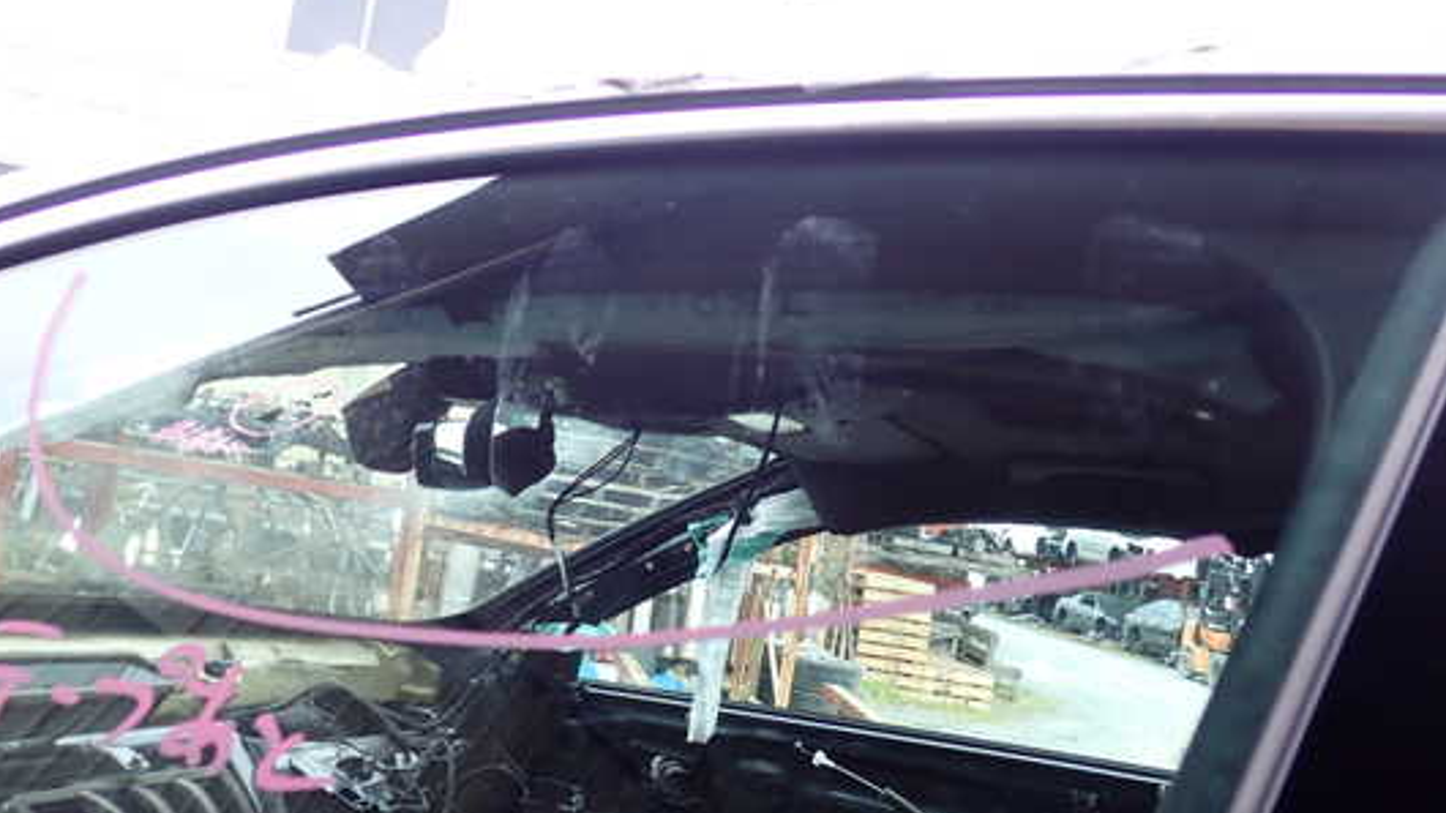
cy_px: 445
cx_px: 630
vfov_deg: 32.0
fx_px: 1419
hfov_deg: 53.9
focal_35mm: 37
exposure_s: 1/125
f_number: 2.3
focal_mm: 5.4
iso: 125
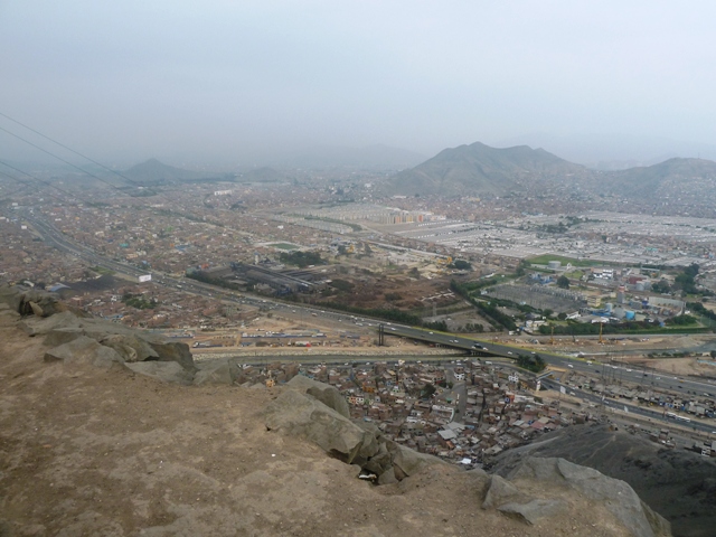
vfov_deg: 54.9
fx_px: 517
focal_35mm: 25
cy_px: 268
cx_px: 358
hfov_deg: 69.4
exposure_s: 1/250
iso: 80
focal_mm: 4.1
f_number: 4
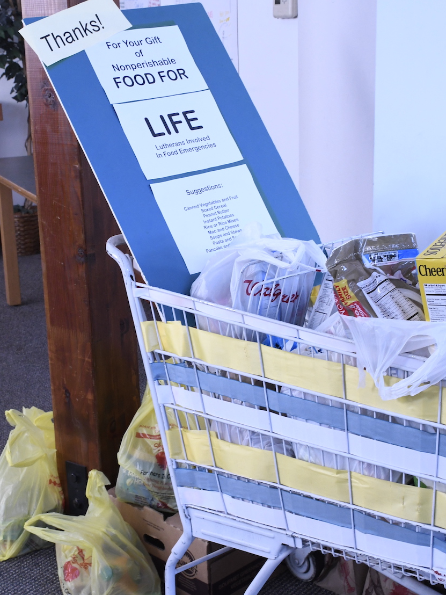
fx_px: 996
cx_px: 184
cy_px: 299
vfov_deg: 33.2
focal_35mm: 58
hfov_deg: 25.2
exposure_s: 1/40
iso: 1600
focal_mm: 27
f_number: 10
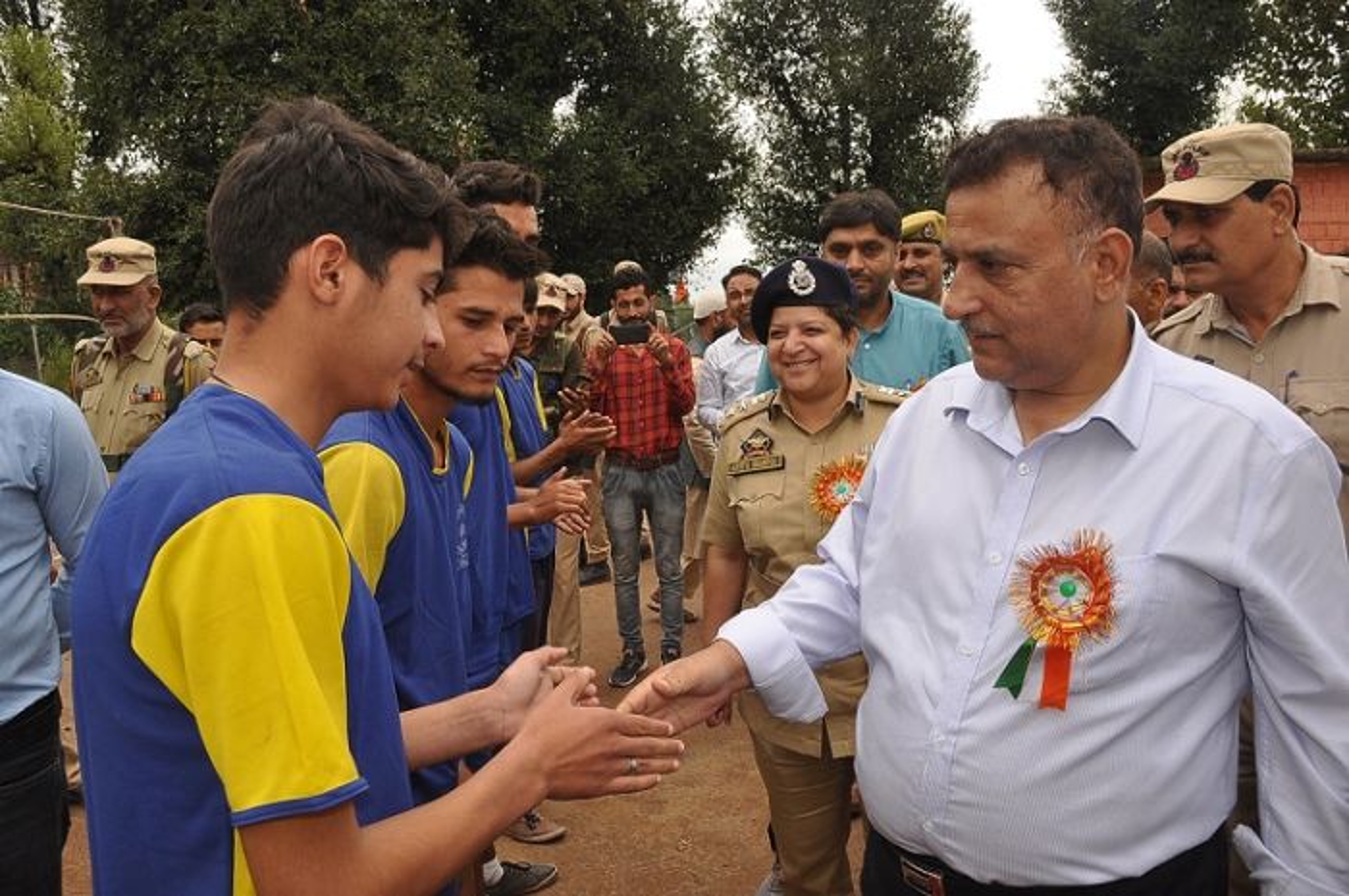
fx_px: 1011
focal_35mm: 27
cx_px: 674
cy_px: 448
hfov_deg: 67.4
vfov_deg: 47.8
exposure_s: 1/200
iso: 400
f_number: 9
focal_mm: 18
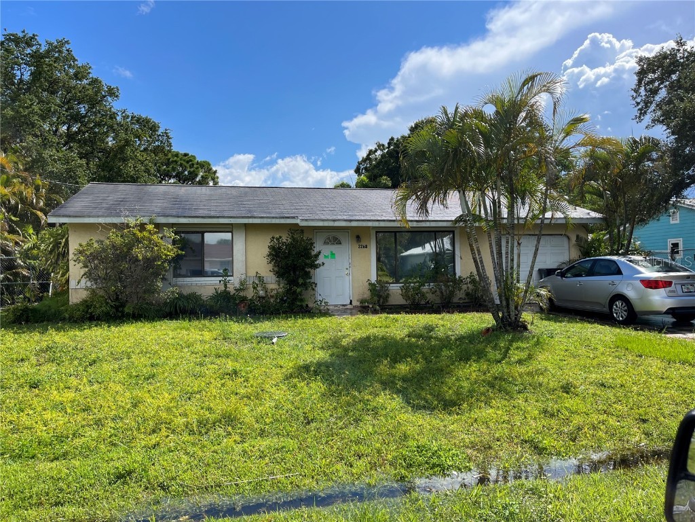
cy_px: 261
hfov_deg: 67.3
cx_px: 348
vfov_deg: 53.1
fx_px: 522
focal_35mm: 26
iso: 50
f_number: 1.6
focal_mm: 5.1
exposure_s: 1/3745
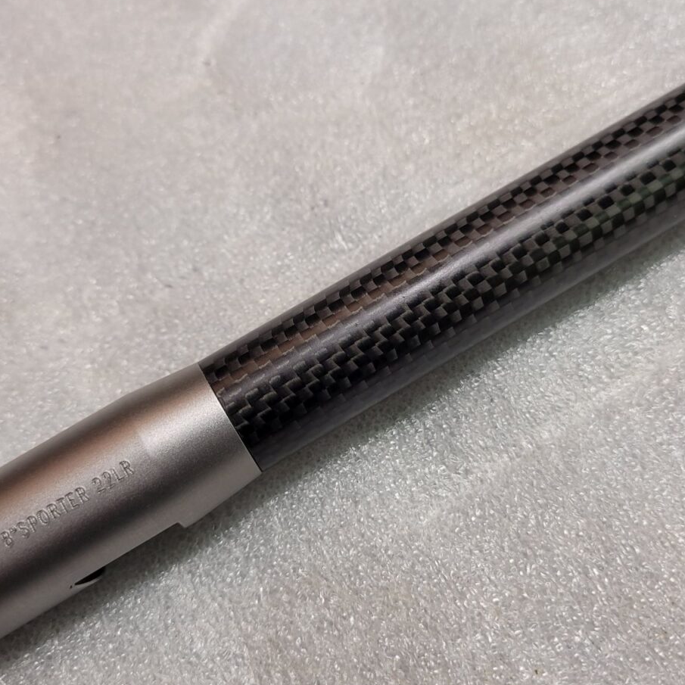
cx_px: 350
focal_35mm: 39
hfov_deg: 42.8
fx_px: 873
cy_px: 352
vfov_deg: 42.8
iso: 80
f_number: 1.8
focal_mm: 5.4
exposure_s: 1/120
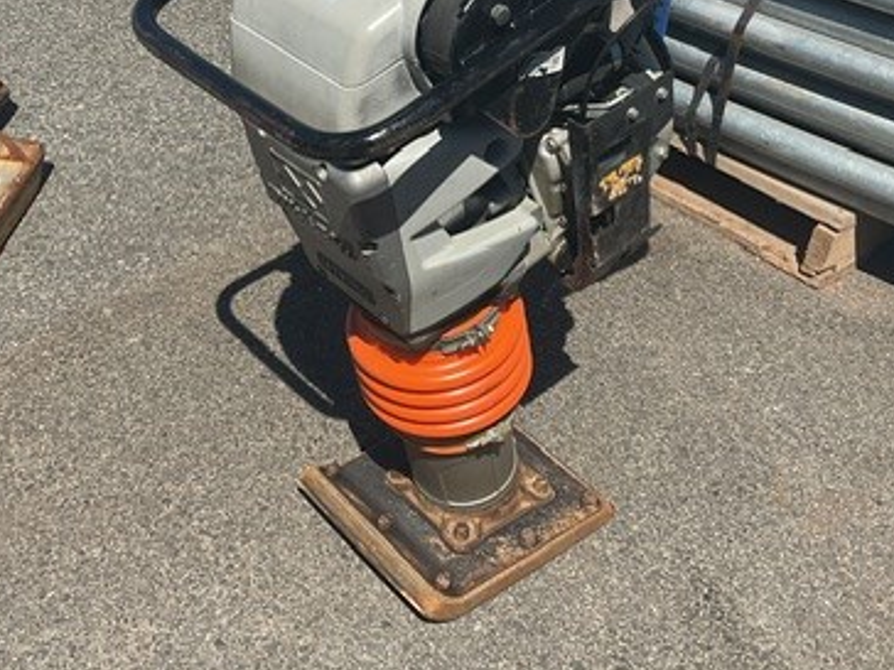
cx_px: 361
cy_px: 150
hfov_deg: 37.4
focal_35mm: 51
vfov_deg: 28.1
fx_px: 1317
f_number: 1.8
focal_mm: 3
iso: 16
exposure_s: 1/2801
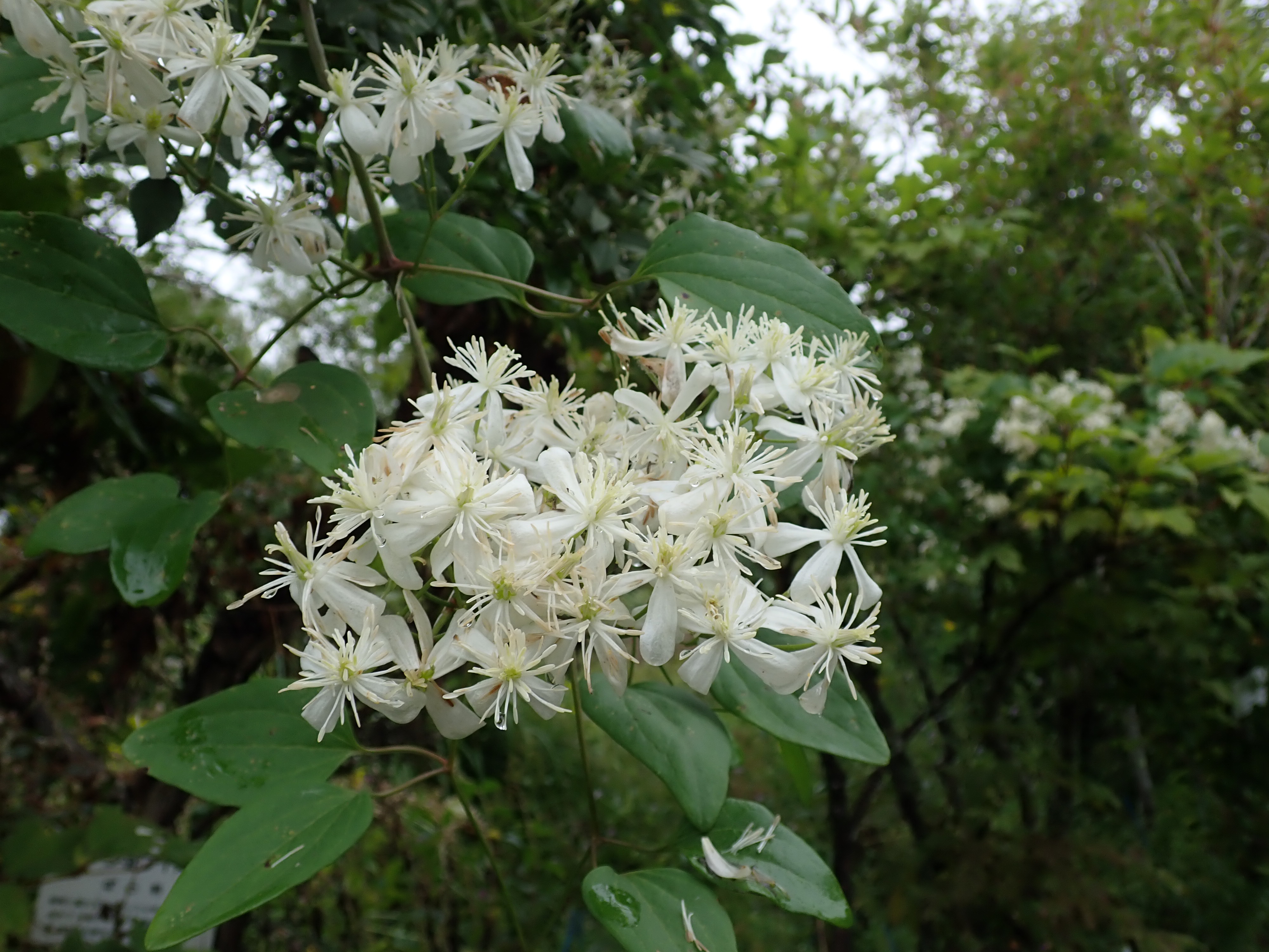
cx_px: 634
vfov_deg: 46.8
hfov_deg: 60.0
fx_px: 1100
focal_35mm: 30
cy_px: 476
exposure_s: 1/200
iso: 100
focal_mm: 5.5
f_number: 3.2
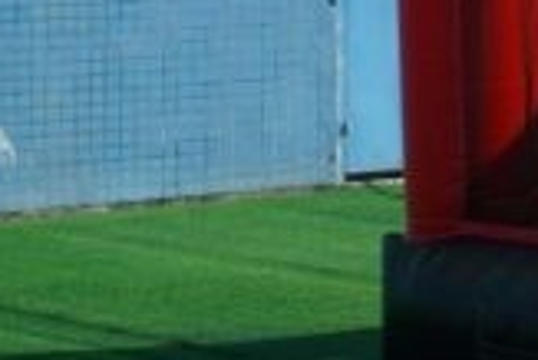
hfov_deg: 8.3
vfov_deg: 6.5
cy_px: -276
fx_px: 3096
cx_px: 1660
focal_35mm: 207
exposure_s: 1/200
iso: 100
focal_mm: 22
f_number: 10
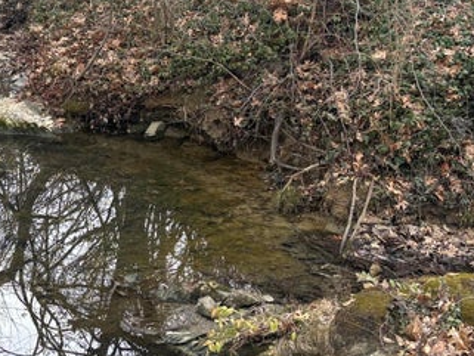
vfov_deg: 21.3
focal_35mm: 69
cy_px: 133
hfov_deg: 26.1
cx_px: -39
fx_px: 945
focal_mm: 5.96
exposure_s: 1/121
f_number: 1.6
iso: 125
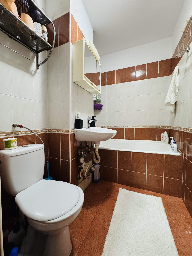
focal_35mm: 14
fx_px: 104
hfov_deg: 85.7
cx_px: 96
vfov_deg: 102.1
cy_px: 128
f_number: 2.2
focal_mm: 2.22
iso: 400
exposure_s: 1/50
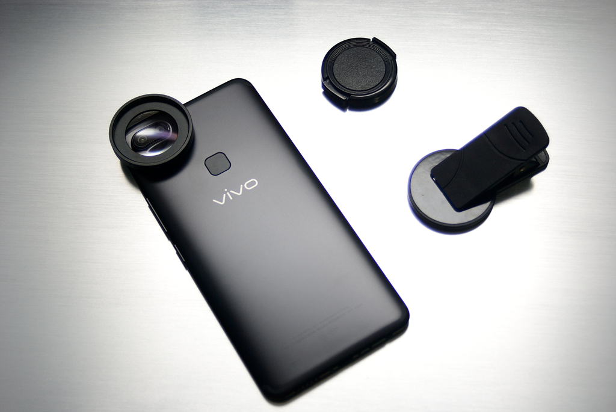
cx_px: 308
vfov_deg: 22.7
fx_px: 1028
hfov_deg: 33.4
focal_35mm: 60
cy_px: 206
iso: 200
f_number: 4.2
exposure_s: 1/60
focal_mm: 40
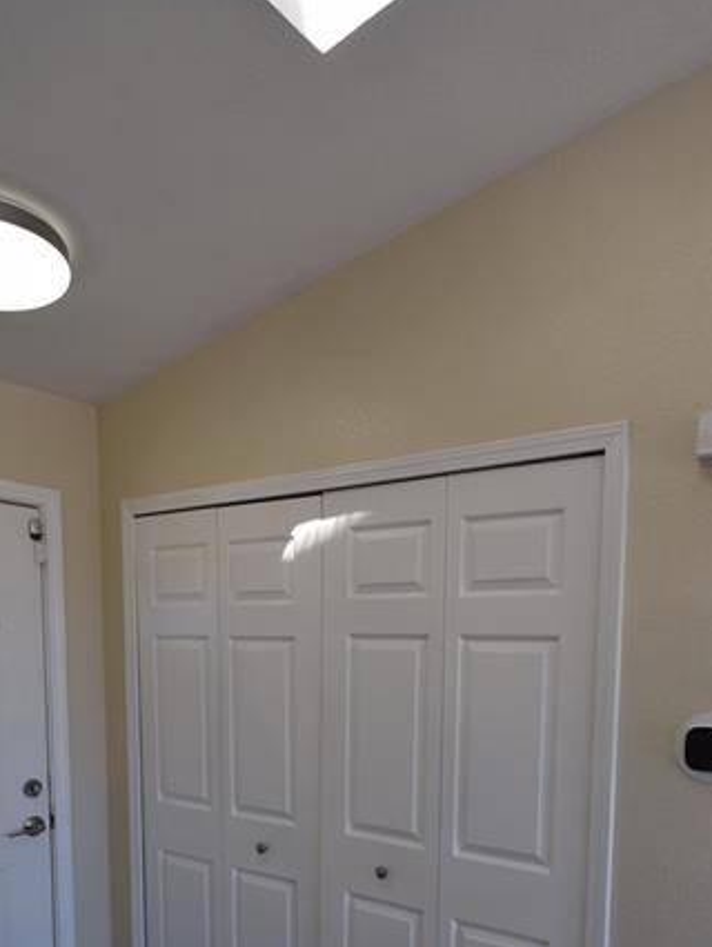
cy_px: 722
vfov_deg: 62.9
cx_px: 444
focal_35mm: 26
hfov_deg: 52.6
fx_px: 712
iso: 400
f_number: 5.6
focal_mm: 10
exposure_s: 1/125
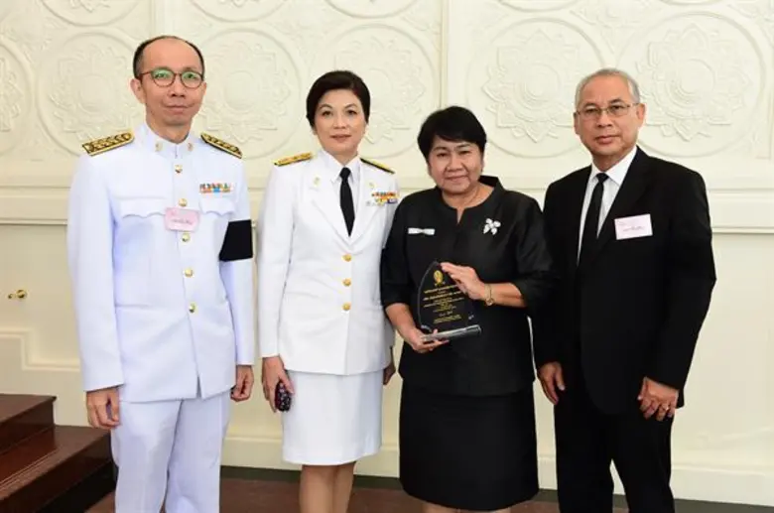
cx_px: 387
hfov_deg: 50.8
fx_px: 815
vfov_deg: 34.9
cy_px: 256
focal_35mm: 38
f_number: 5.6
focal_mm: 38
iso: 800
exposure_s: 1/125
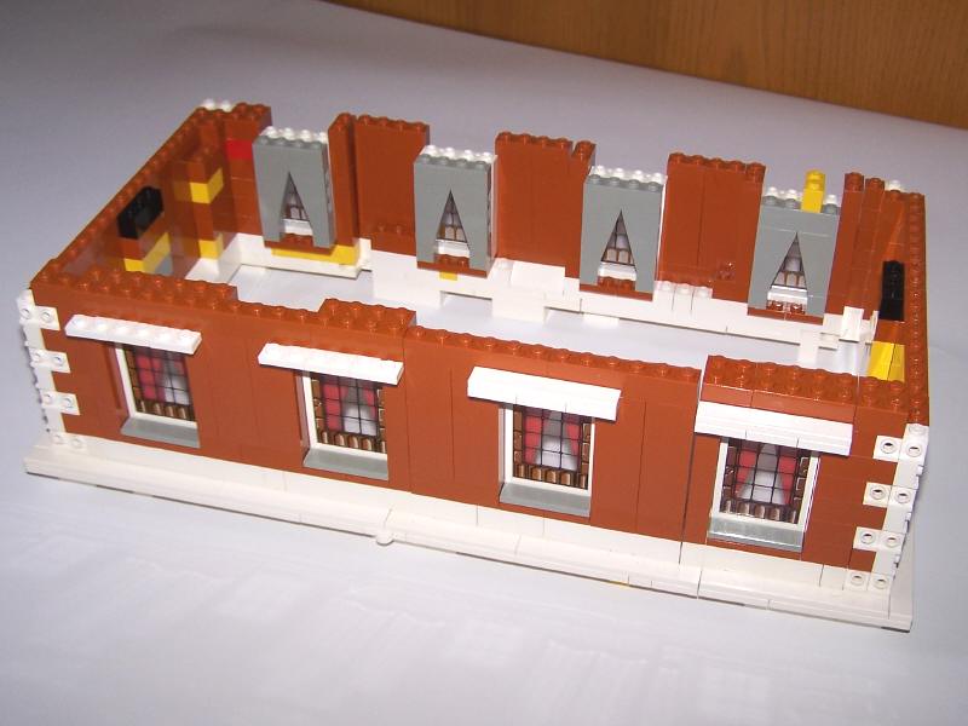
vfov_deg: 37.7
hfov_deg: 49.0
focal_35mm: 38
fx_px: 1063
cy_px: 363
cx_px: 484
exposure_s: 1/60
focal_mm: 6.3
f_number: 2.8
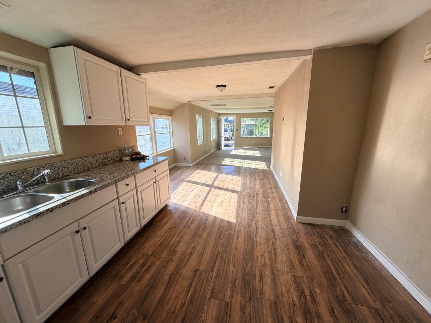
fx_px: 174
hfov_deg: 102.1
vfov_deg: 85.7
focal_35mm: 14
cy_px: 162
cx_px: 216
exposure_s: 1/155
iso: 40
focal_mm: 2.22
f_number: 2.2
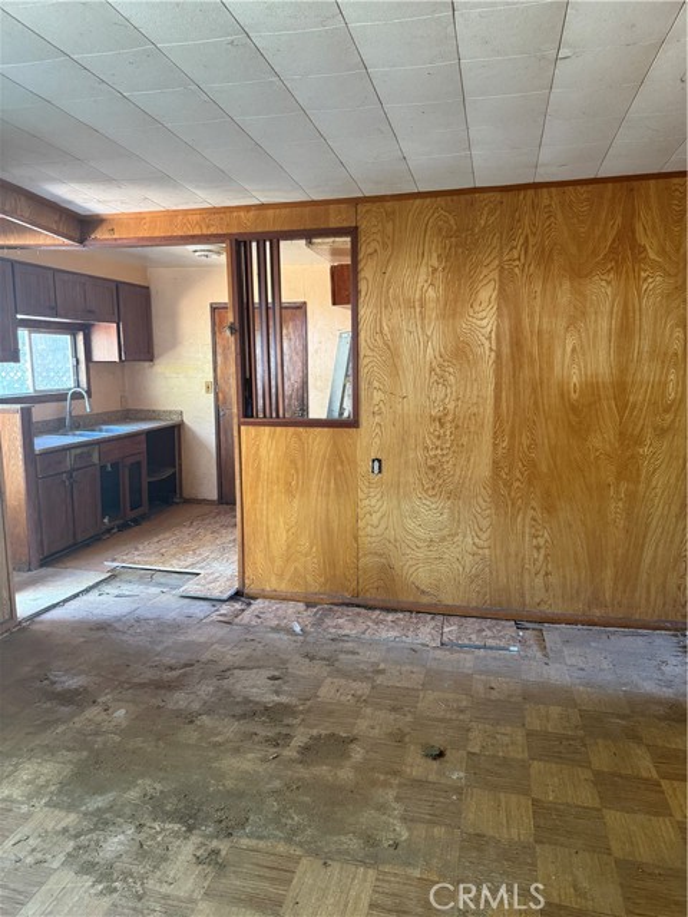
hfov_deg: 56.8
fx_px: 636
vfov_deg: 71.6
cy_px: 458
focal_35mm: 24
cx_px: 344
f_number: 1.78
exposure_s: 1/60
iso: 400
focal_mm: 6.76
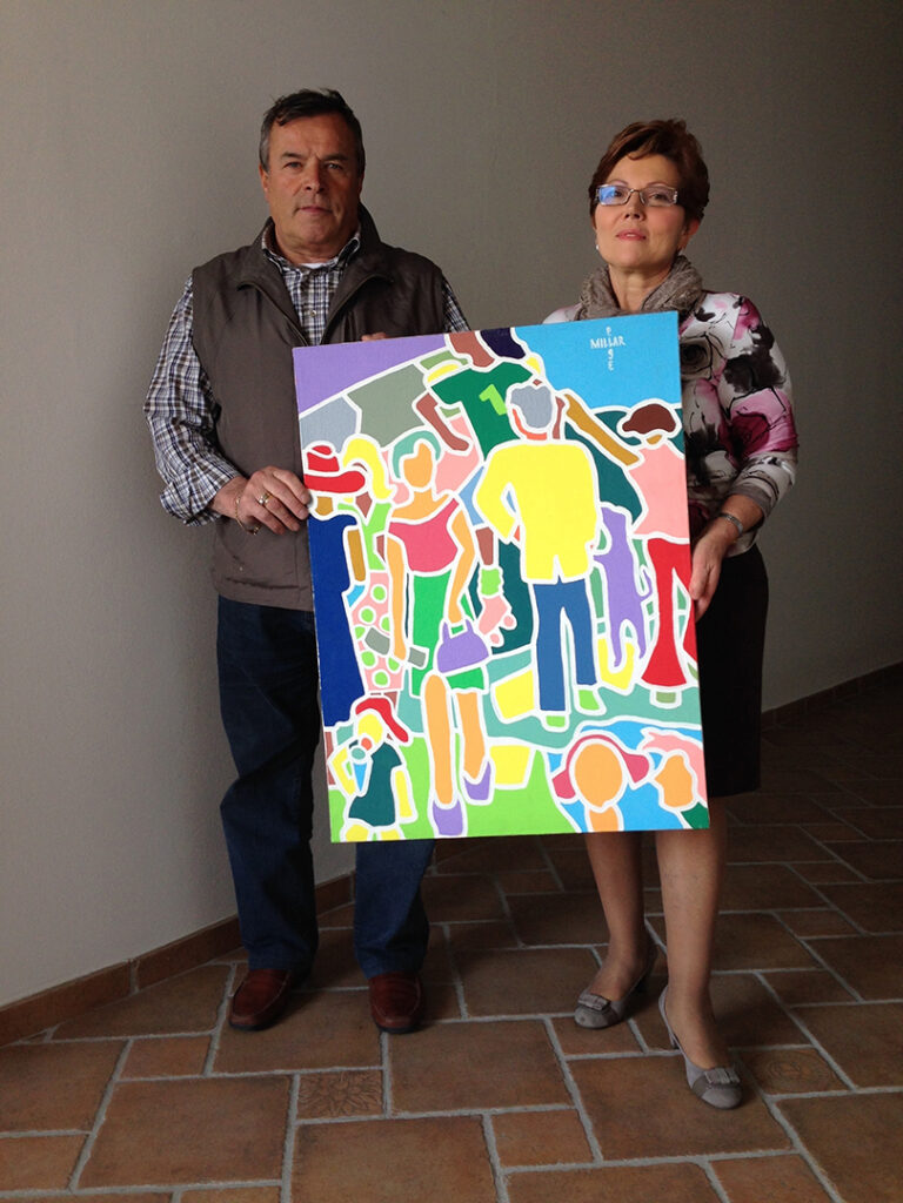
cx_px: 452
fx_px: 1148
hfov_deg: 42.9
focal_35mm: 33
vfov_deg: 55.4
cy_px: 602
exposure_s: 1/120
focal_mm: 4.12
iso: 64
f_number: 2.4
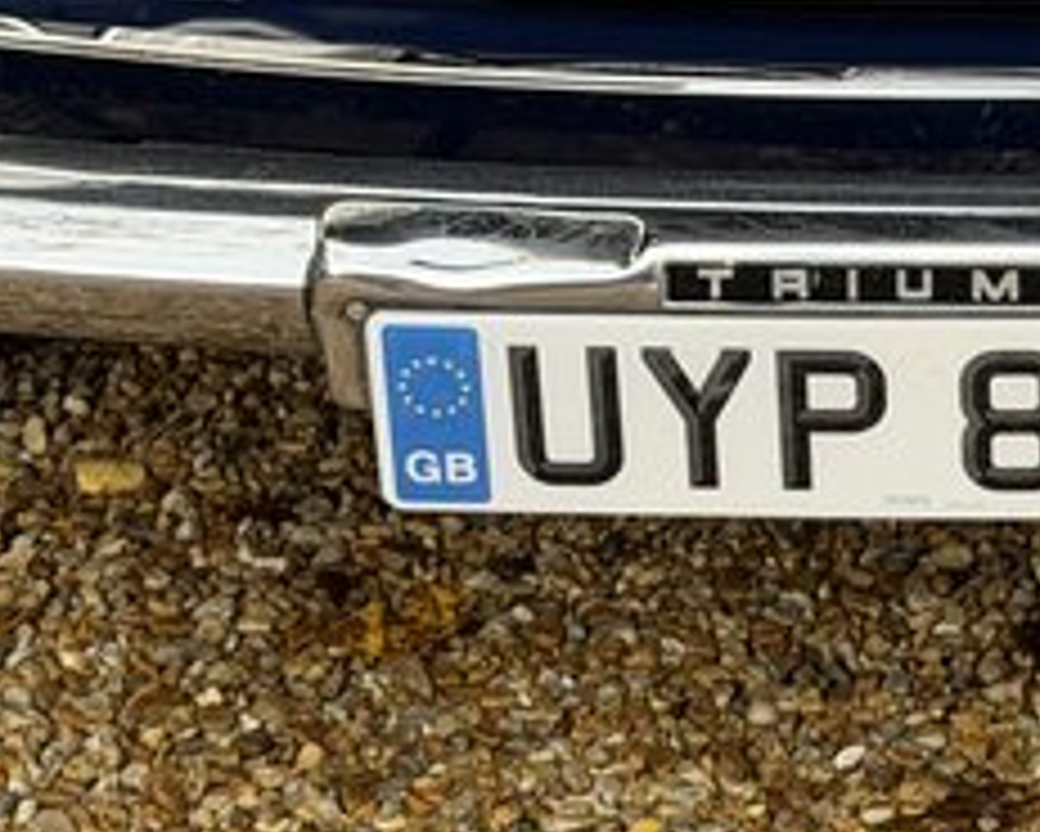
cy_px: 81
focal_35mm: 162
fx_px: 4988
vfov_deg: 9.5
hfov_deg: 11.8
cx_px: 1017
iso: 80
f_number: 1.78
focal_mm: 6.76
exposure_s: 1/561
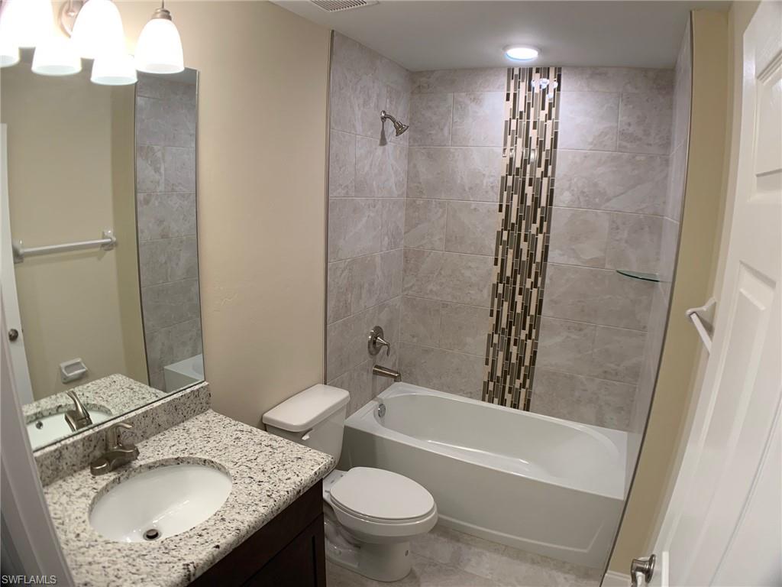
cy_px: 294
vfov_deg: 53.1
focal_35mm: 26
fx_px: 587
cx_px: 391
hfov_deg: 67.3
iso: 64
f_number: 1.8
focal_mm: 4.25
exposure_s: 1/60
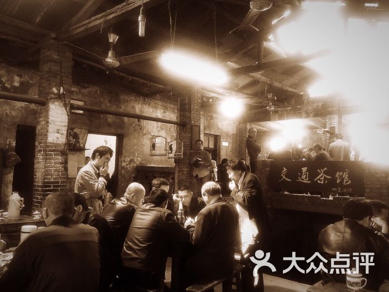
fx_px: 326
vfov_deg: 48.2
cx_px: 194
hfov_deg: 61.7
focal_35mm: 29
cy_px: 146
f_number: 2.2
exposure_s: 1/10
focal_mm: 4.15
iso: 100
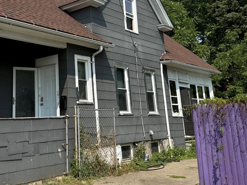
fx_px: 307
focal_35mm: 43
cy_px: 37
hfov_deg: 41.8
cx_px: 48
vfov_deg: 32.7
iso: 80
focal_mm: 6.76
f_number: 1.78
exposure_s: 1/4673
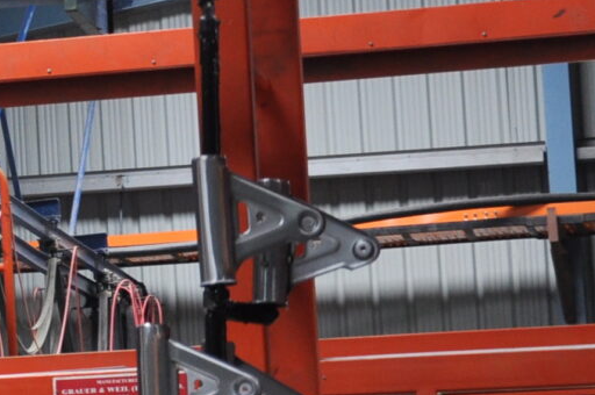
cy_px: 206
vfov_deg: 5.2
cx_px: -752
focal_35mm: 262
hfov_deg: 7.4
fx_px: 4333
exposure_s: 1/30
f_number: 5.6
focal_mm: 35
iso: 320
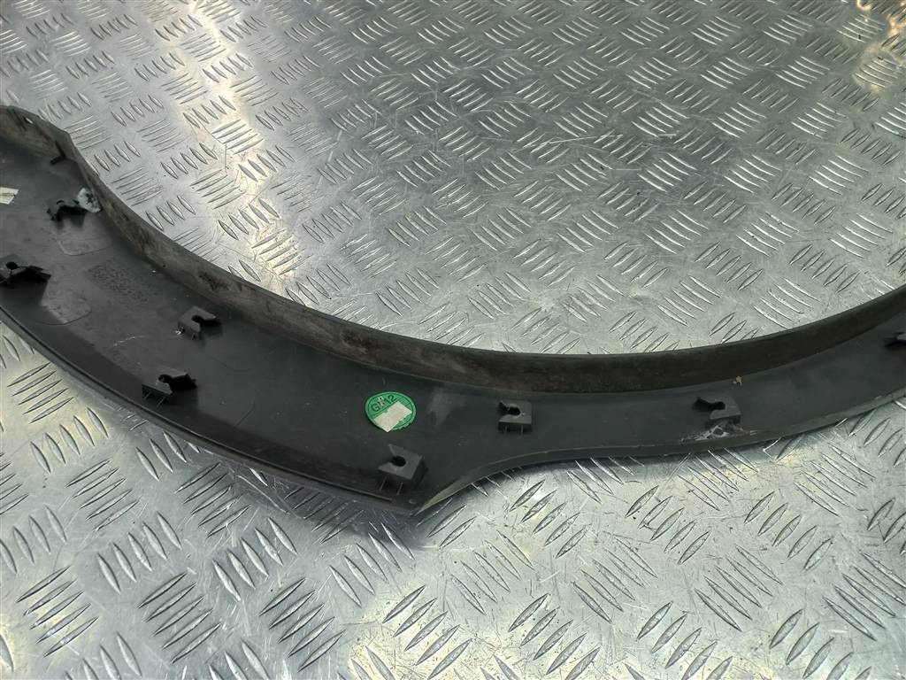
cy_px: 340
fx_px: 654
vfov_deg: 54.9
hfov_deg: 69.4
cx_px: 453
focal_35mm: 25
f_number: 1.8
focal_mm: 4.6
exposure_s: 1/50
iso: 50
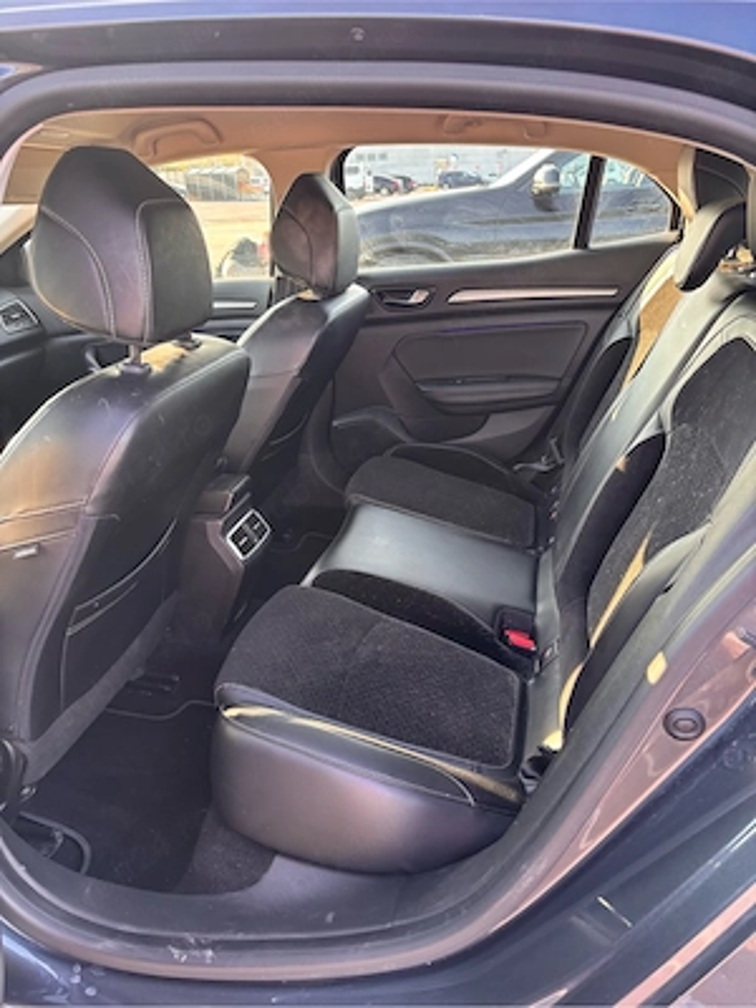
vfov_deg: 67.3
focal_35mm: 26
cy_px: 504
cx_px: 378
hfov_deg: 53.1
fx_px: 757
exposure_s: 1/121
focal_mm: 5.96
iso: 125
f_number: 1.6
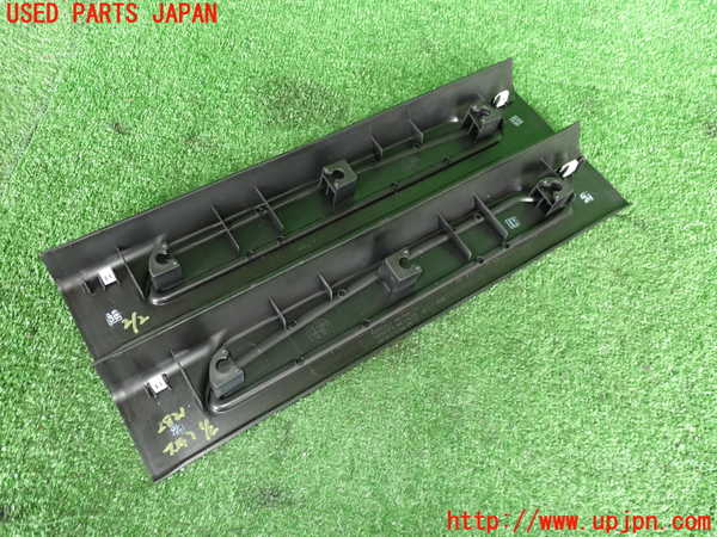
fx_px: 621
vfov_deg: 46.8
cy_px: 268
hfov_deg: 60.0
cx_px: 358
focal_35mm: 30
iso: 250
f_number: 2.3
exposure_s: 1/30
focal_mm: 5.4
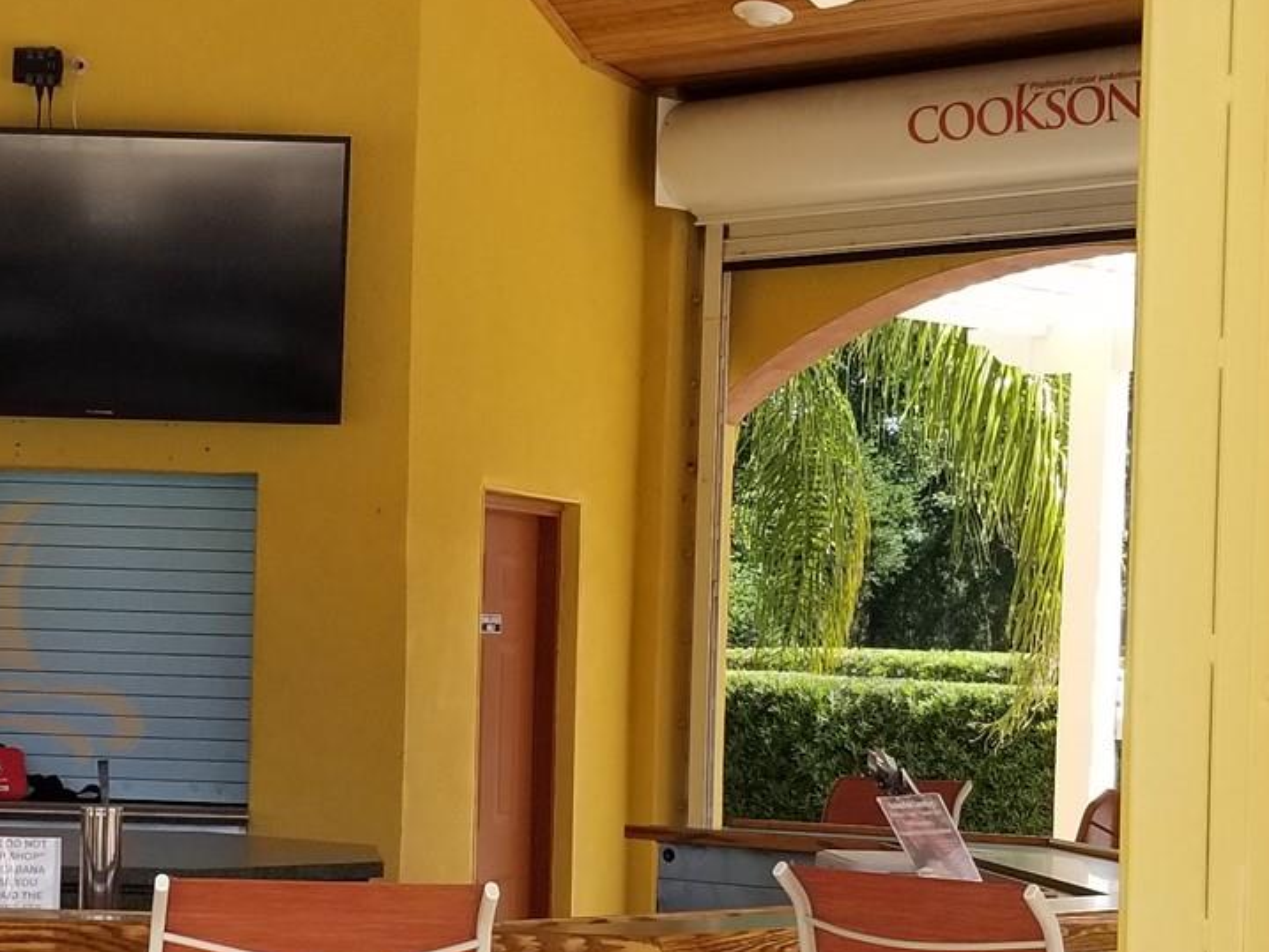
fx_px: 2127
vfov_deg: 25.1
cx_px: 211
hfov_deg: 32.1
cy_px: 625
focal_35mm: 58
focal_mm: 4.3
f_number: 1.7
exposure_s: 1/758
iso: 50
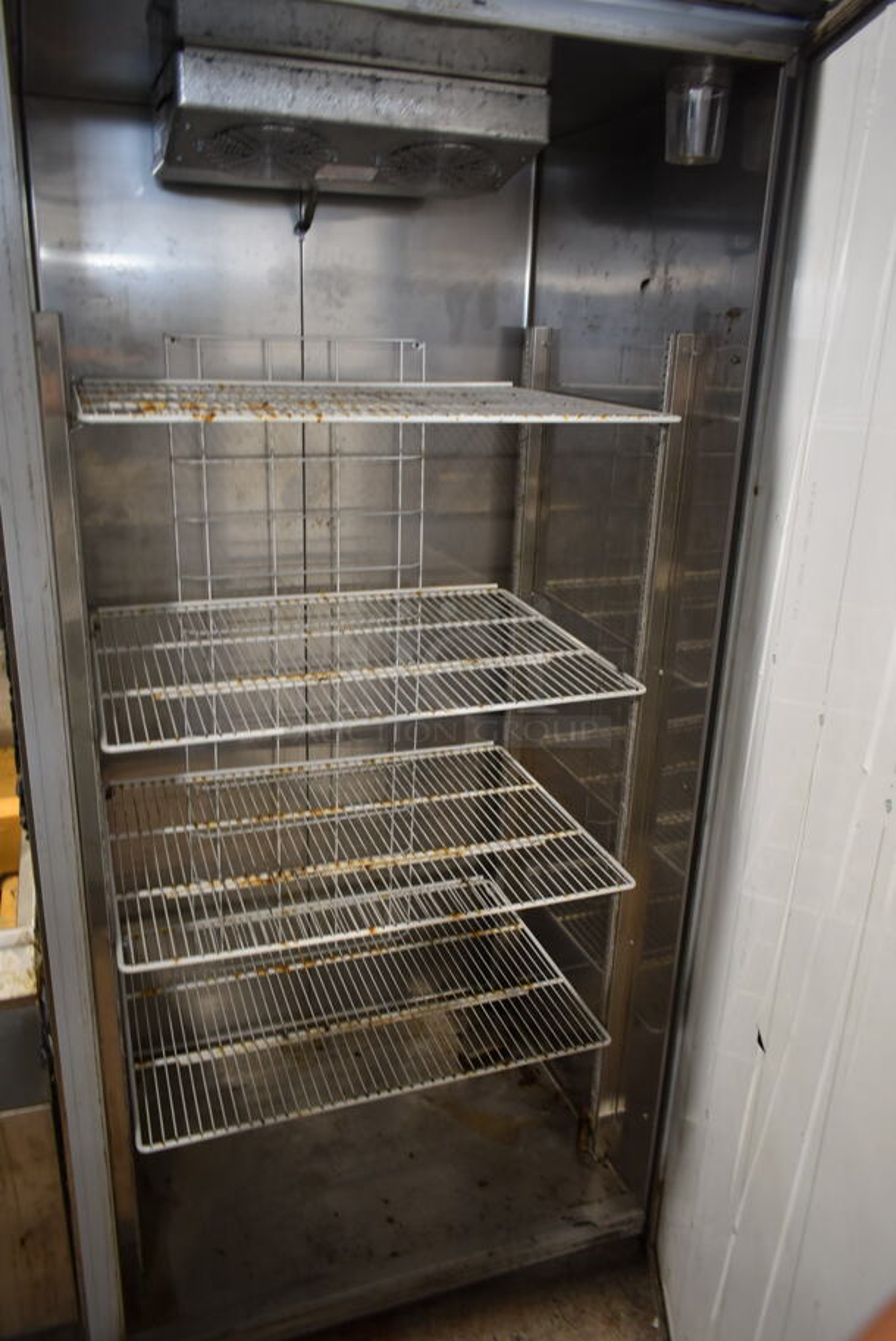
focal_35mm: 27
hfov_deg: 48.0
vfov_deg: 67.3
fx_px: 1006
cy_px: 670
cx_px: 448
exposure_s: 1/30
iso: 640
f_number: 3.5
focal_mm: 18
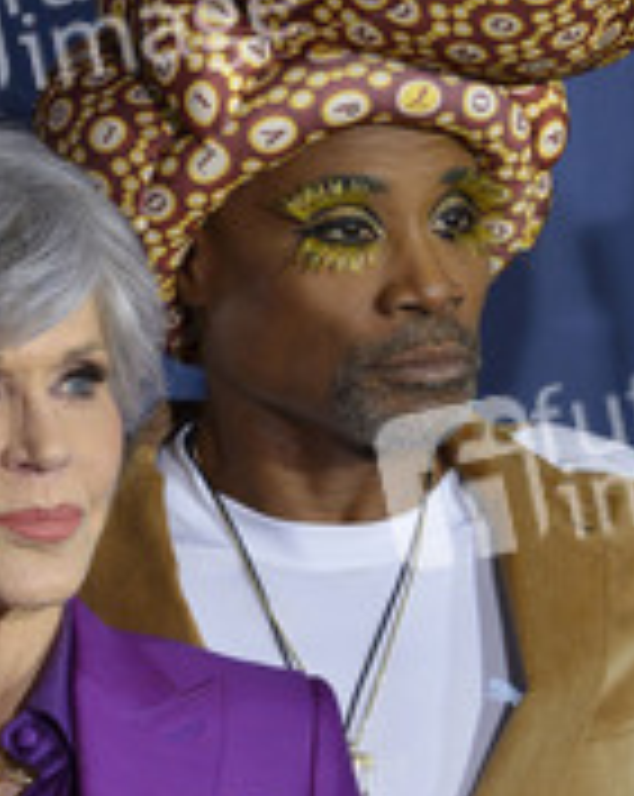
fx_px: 7502
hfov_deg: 4.8
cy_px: 238
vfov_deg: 6.1
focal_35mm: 319
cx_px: 200
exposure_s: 1/320
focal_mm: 150
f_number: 6.3
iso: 2000
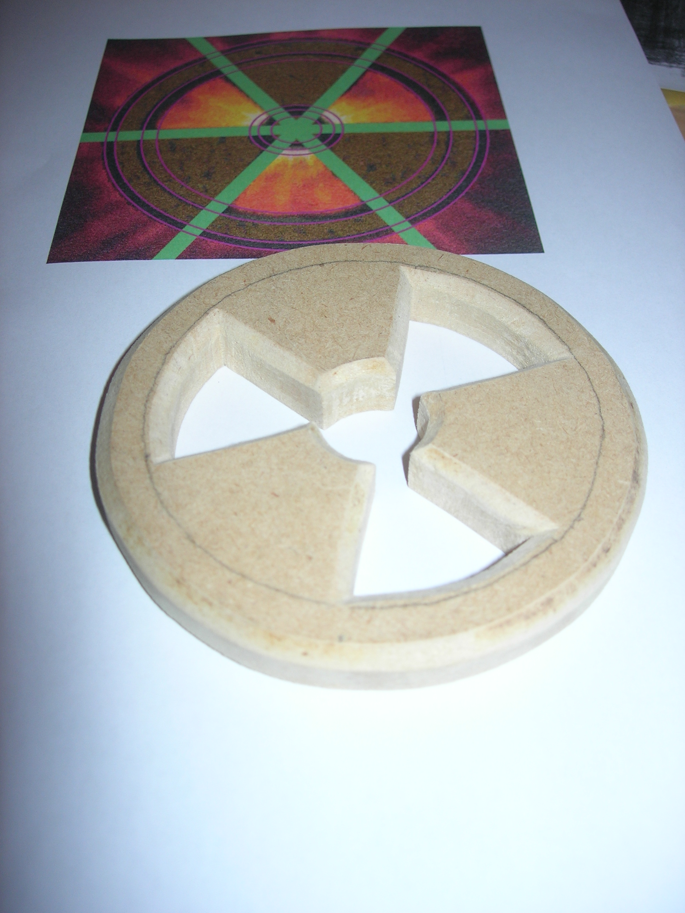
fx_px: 1003
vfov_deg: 49.0
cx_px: 342
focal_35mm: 38
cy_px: 456
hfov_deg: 37.7
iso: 64
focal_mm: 7.8
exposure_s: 1/60.1
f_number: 2.8
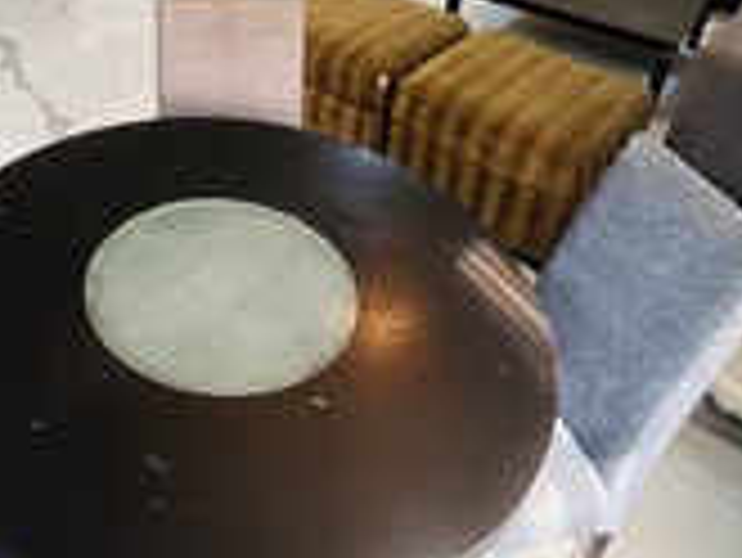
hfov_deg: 49.5
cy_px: 38
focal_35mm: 36
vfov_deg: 36.8
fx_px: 772
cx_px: 196
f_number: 1.8
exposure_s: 1/50
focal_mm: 1.57
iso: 320
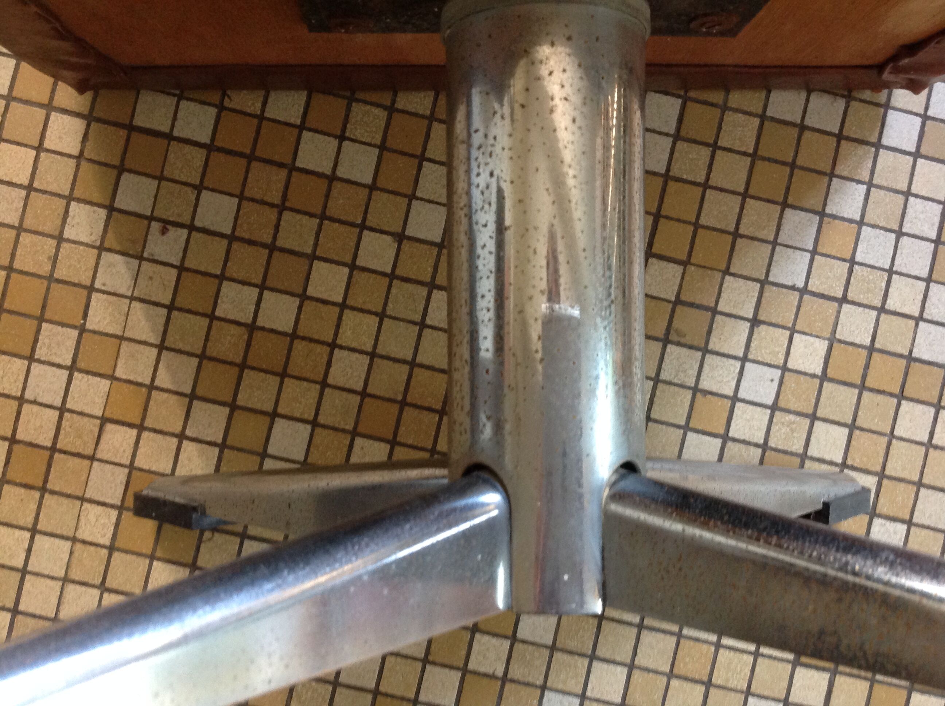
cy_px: 353
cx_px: 472
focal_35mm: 35
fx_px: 954
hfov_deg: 52.7
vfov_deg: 40.6
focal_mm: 4.28
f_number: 2.4
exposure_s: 1/15
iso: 250
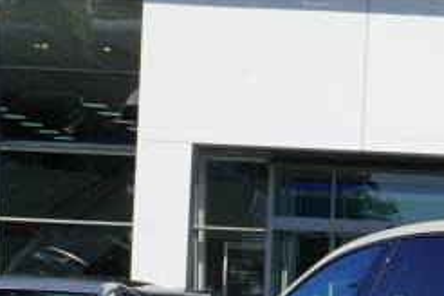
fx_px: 1542
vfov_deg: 10.8
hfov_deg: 15.7
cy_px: 338
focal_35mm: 125
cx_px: 560
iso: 100
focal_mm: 32
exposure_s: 1/125
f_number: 10
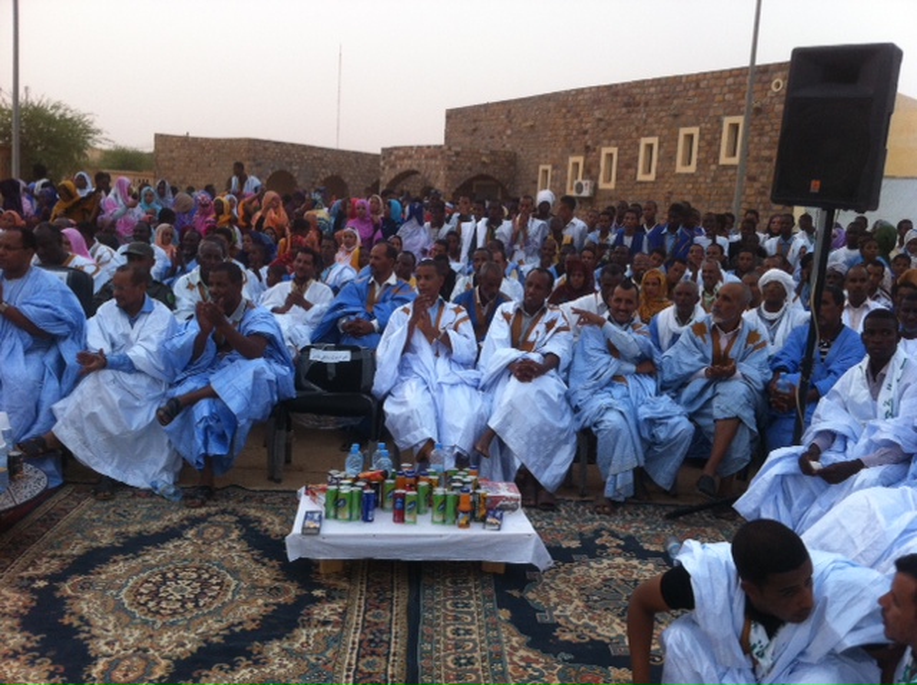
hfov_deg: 52.7
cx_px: 458
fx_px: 926
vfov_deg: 40.6
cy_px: 342
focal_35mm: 35
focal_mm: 3.85
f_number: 2.8
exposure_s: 1/40
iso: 80
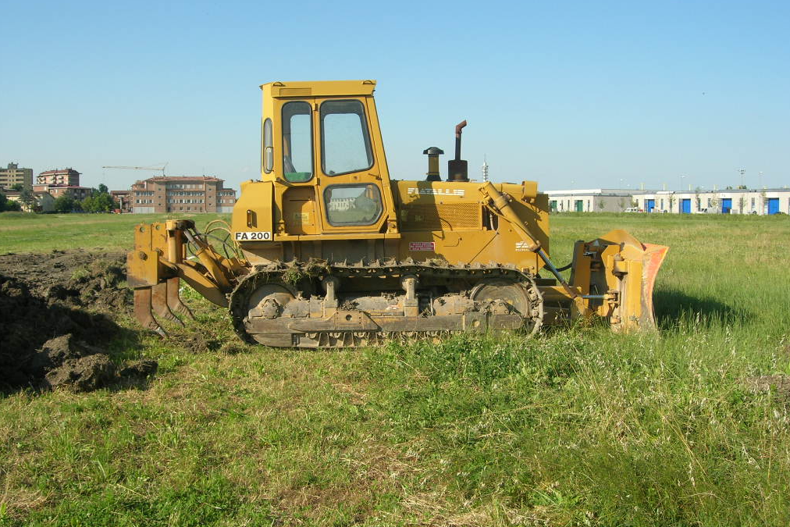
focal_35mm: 40
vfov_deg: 33.4
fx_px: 878
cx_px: 396
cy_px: 278
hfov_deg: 48.5
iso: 64
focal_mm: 7.8
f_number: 4.8
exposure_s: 1/420
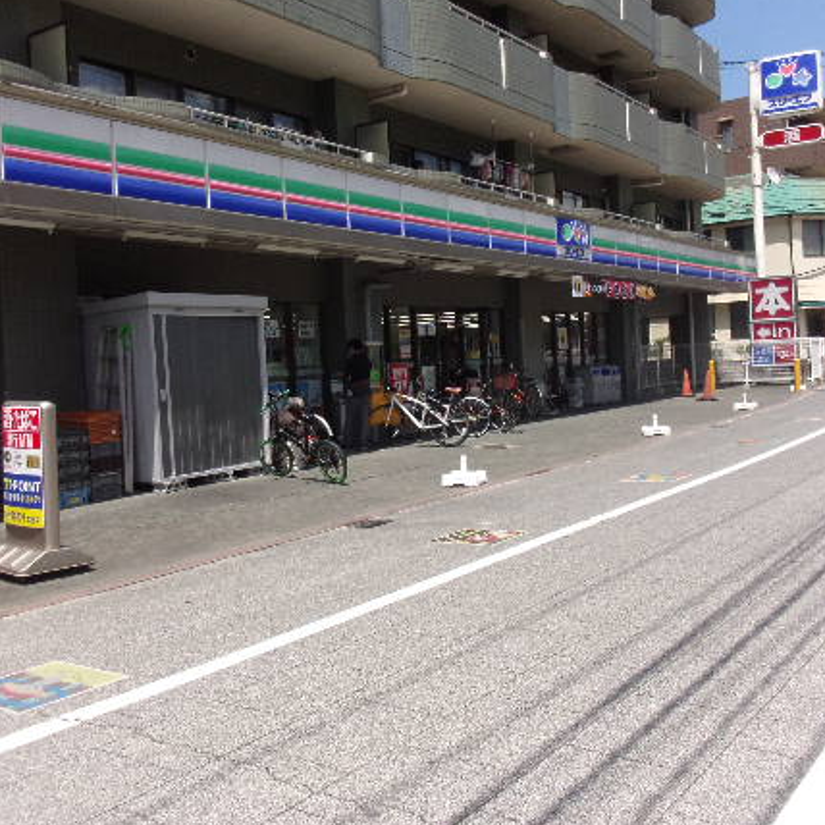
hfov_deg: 44.9
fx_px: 998
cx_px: 399
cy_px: 374
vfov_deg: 44.9
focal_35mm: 37
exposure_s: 1/240
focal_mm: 5.1
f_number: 10.8
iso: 200
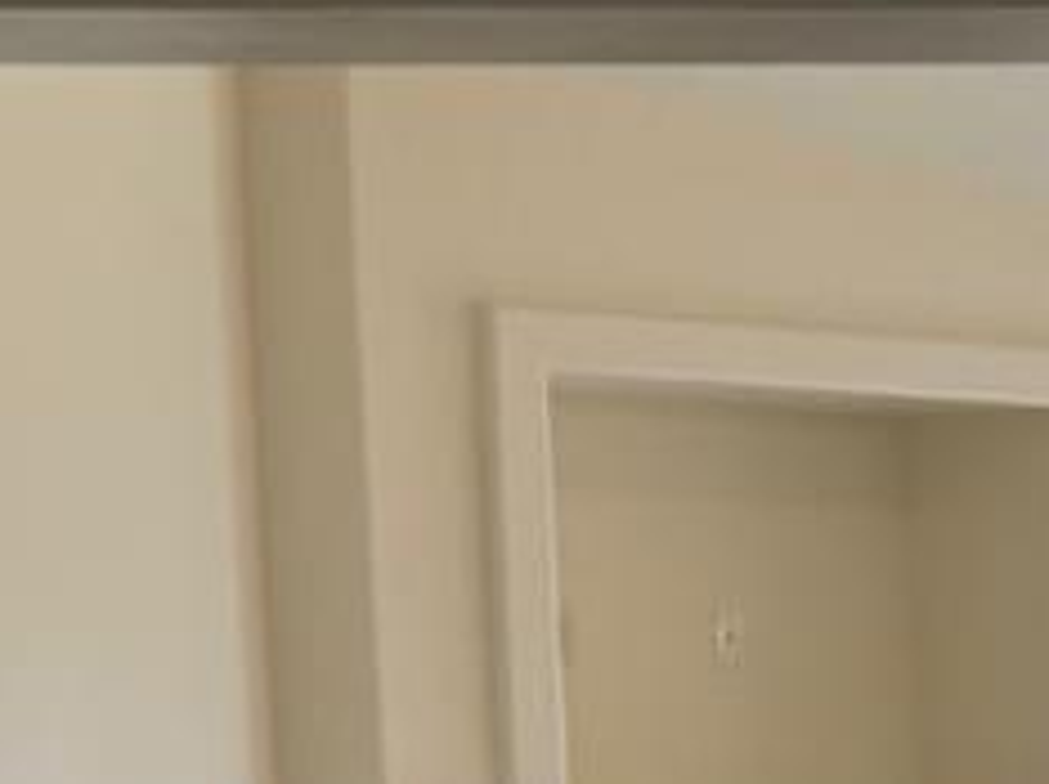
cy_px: 1360
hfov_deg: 12.2
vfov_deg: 9.2
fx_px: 4662
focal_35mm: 154
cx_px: 1560
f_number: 1.78
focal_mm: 6.76
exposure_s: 1/140
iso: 160
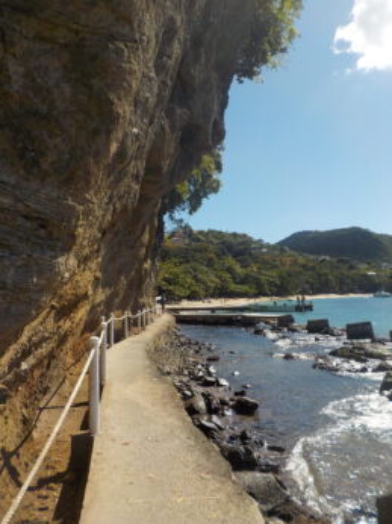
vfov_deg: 60.0
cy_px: 262
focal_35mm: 30
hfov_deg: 46.7
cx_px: 196
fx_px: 454
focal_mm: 4.1
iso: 125
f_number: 3.3
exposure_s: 1/1600
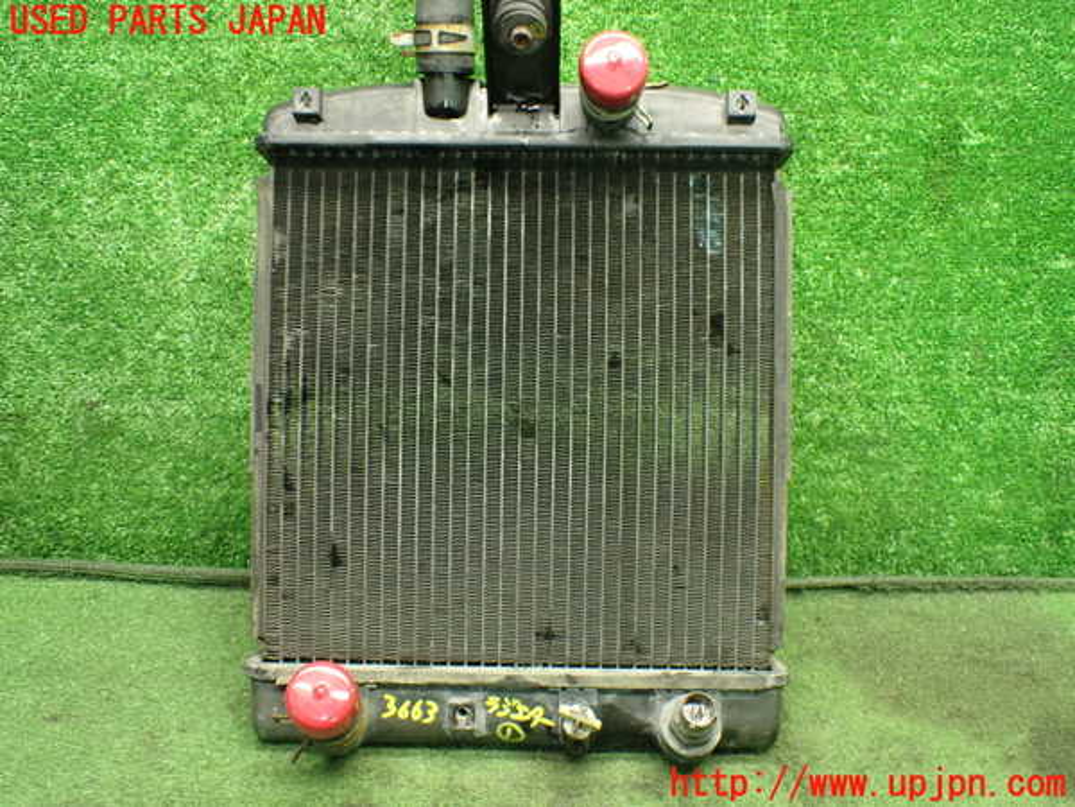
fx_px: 932
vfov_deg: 46.8
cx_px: 538
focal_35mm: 30
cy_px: 404
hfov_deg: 60.0
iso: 800
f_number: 2.3
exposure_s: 1/60
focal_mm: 5.4
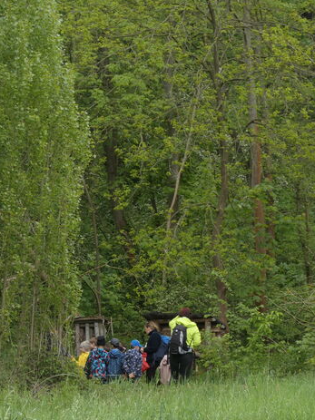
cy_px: 210
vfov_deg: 9.8
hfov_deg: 7.4
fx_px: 2440
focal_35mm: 201
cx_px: 176
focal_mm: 26.9
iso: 100
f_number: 5.4
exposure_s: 1/60
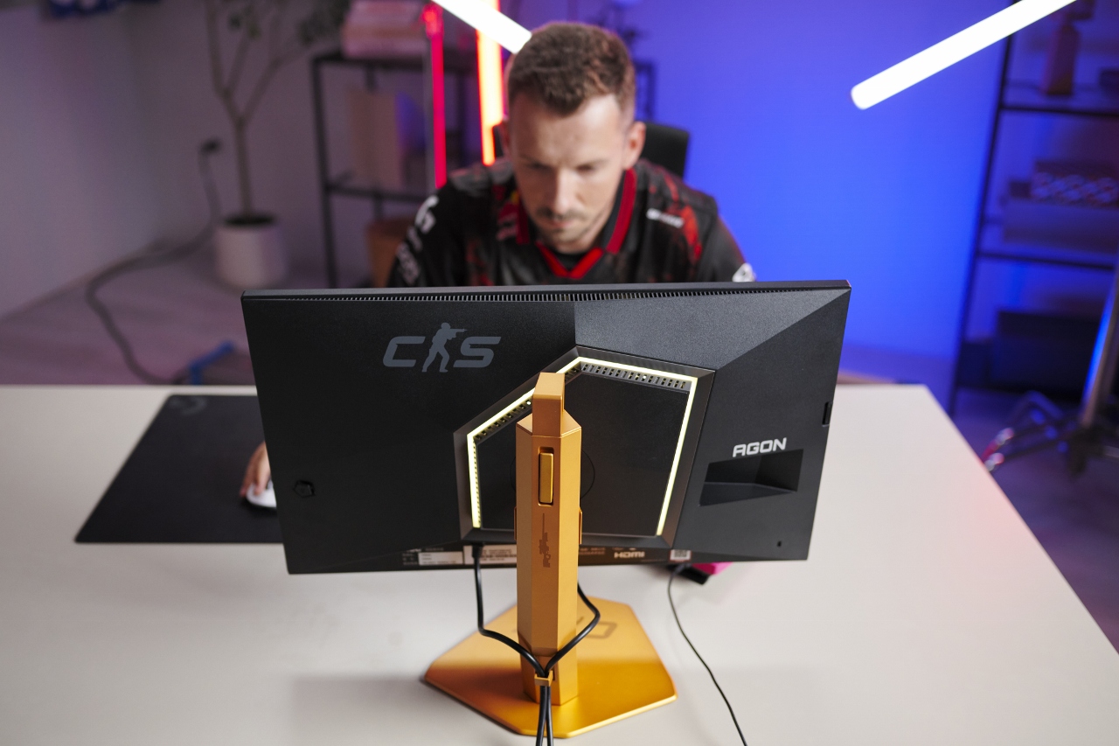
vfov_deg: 37.8
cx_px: 560
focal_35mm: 35
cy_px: 373
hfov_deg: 54.4
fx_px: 1088
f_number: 2.2
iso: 1600
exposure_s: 1/500
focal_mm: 35
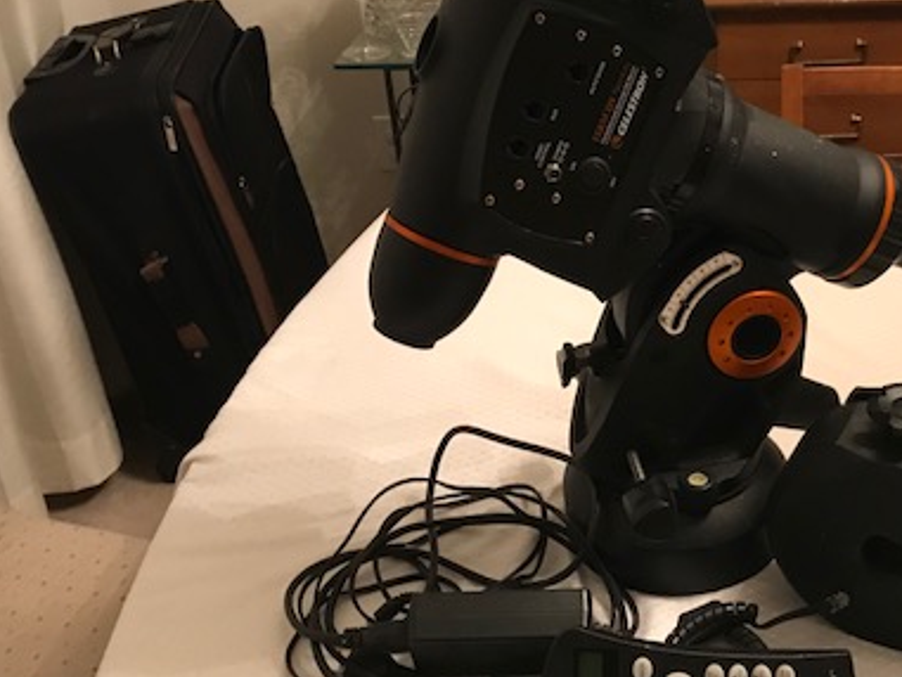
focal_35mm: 47
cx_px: 630
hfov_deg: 39.7
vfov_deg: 30.8
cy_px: 286
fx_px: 1225
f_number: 1.8
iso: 100
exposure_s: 1/13
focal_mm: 3.99
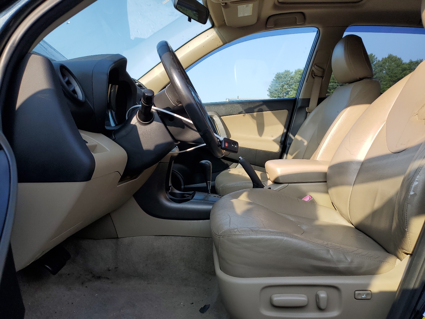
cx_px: 212
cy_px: 160
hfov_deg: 67.3
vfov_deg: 53.1
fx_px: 319
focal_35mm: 26
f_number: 1.5
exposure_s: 1/909
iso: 50
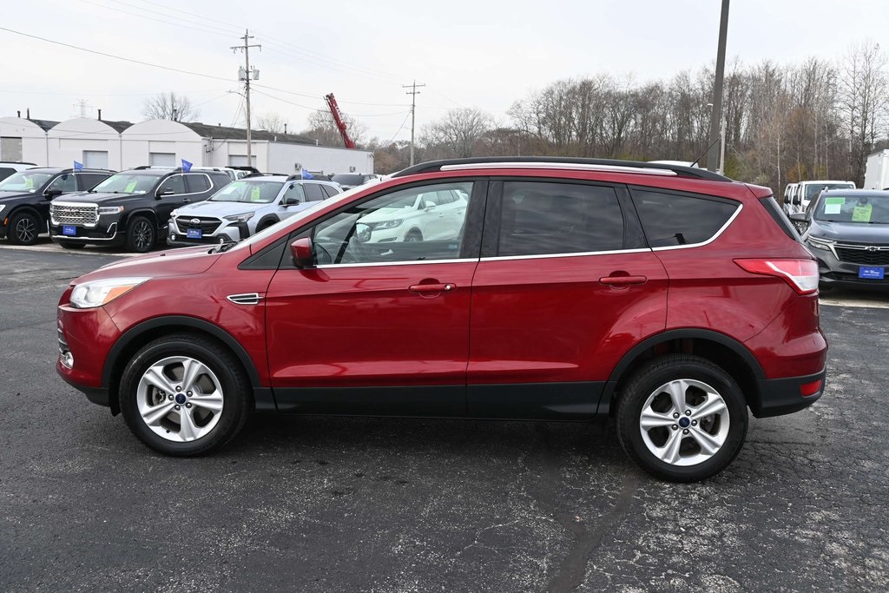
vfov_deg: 39.2
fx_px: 833
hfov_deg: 56.1
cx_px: 444
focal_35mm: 34
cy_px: 296
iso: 200
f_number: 5
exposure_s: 1/250
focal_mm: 22.5
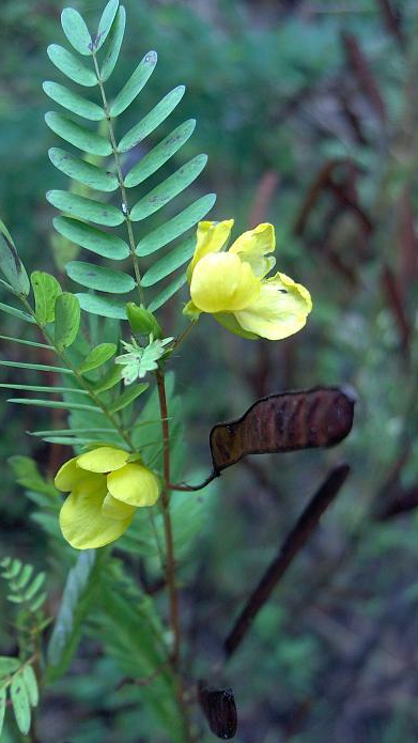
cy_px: 326
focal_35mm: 49
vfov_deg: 42.0
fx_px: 965
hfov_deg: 24.3
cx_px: 137
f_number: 2.8
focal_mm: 8
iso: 135
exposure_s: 1/124
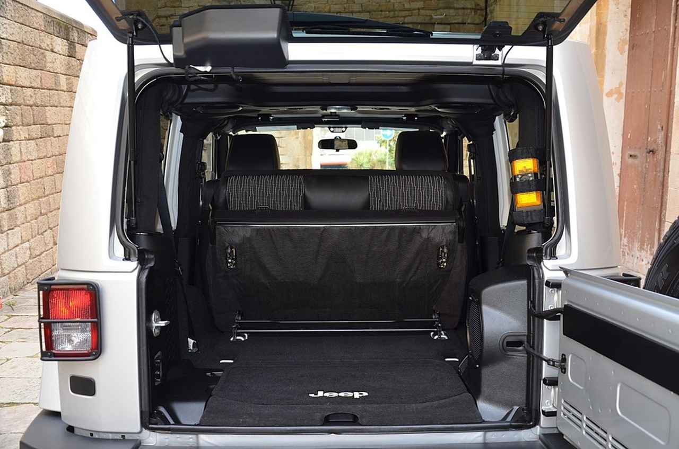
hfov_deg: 57.3
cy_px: 224
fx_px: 621
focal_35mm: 33
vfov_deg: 39.8
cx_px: 340
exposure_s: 1/125
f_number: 3.8
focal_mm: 22
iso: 250
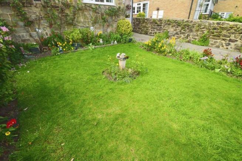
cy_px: 80
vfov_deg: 77.4
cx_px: 121
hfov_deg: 100.4
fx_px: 101
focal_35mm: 15
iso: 400
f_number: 10
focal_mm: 10
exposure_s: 1/200
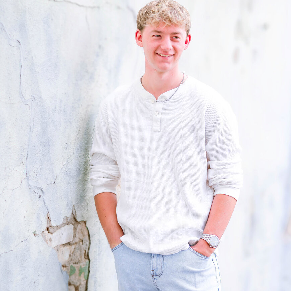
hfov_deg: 13.1
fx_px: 1265
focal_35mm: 133
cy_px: 134
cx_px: 204
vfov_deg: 13.1
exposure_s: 1/320
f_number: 2.2
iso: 200
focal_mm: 85
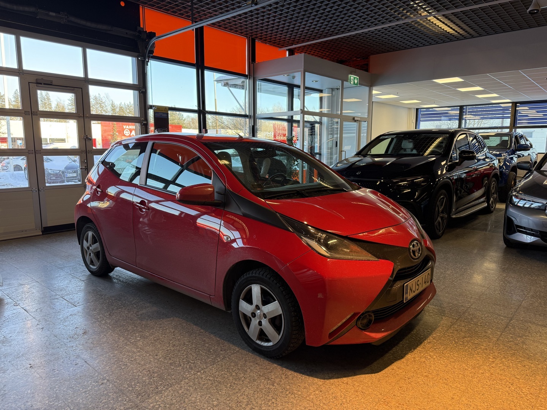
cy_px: 205
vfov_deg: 56.8
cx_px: 274
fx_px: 379
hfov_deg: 71.6
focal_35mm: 24
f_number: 1.78
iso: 100
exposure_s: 1/100
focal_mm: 6.76
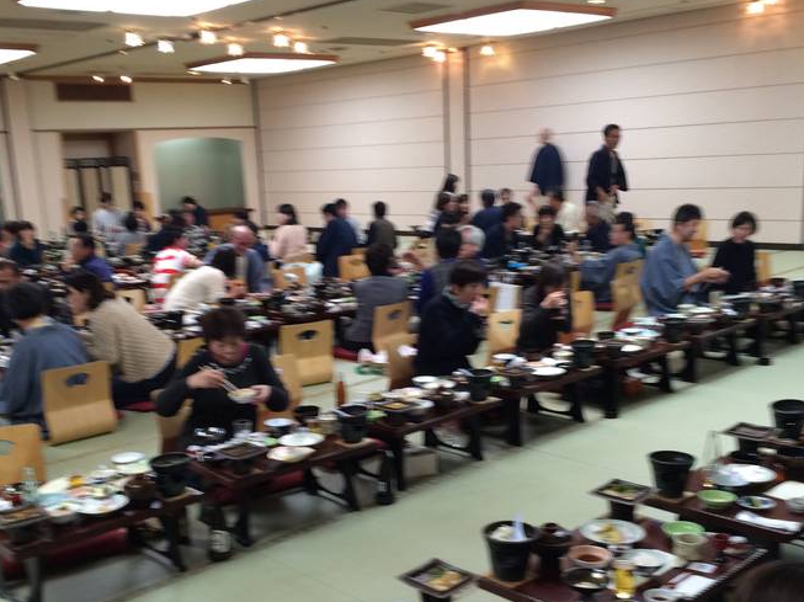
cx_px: 364
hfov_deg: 46.8
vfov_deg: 35.7
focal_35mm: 40
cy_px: 383
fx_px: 929
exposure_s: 1/33
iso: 80
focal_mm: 4.15
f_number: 2.2
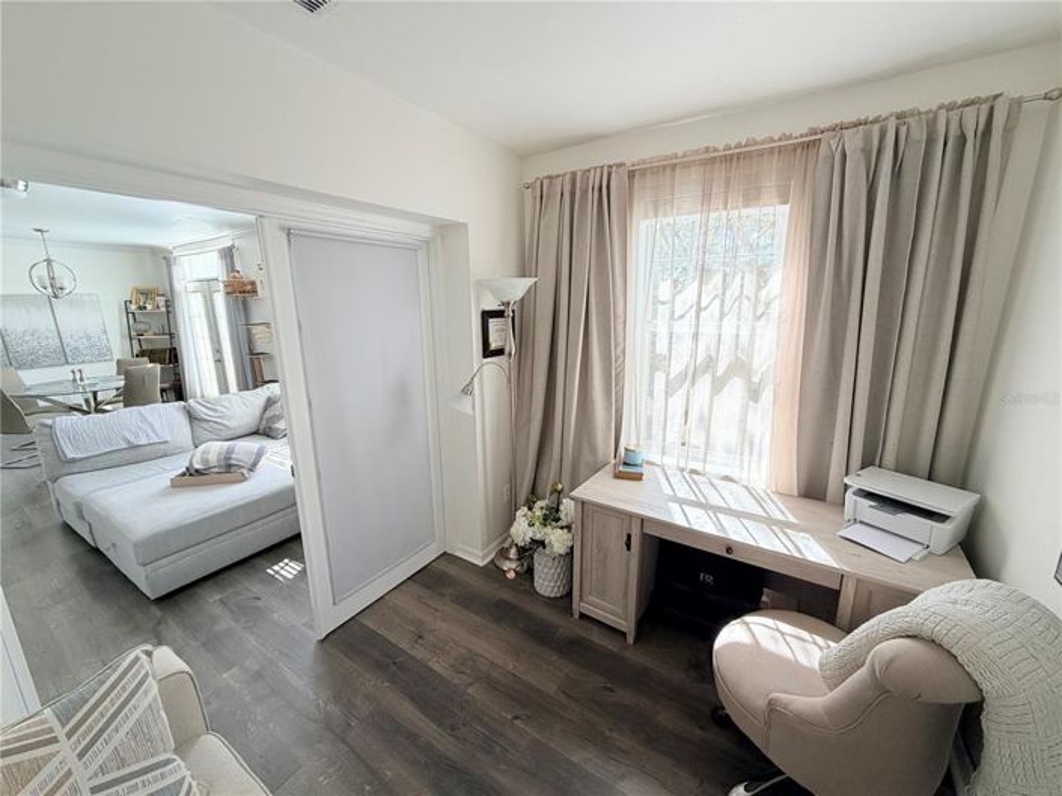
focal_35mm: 14
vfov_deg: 85.6
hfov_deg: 102.1
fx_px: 429
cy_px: 398
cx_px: 531
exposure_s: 1/121
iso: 80
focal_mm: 2.22
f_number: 2.2
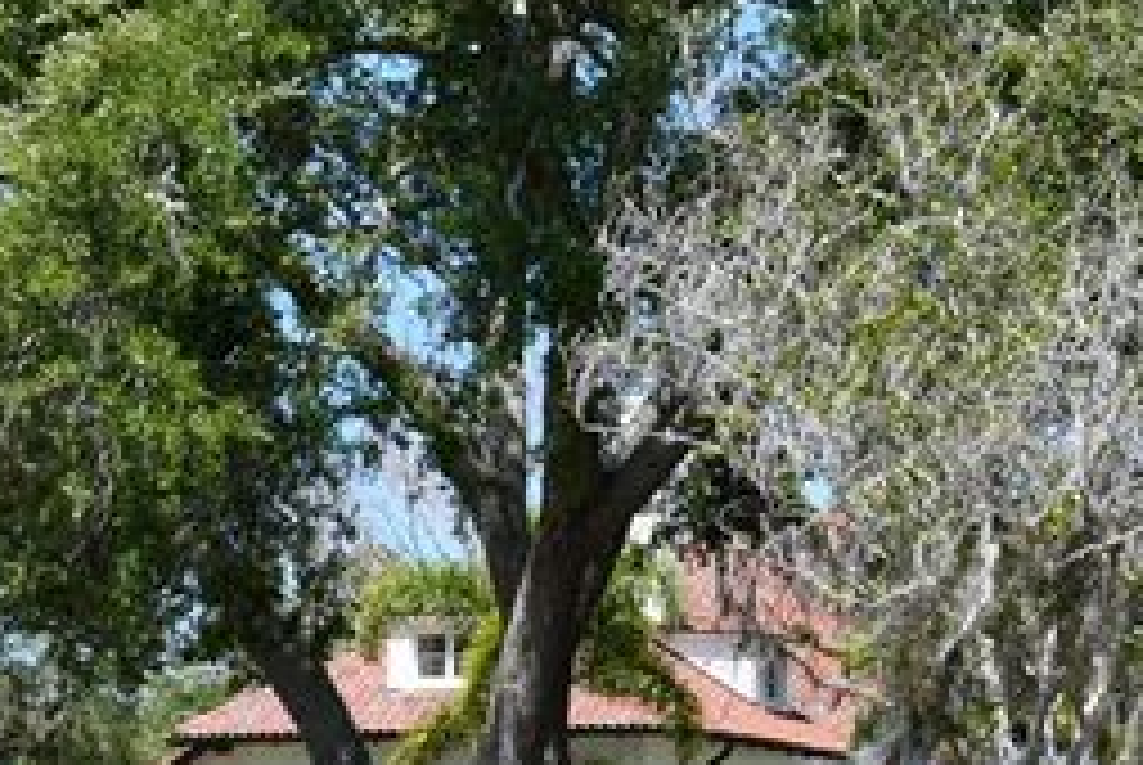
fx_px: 3528
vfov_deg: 12.2
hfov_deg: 18.2
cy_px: 788
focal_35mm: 111
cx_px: 958
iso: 110
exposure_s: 1/250
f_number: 8
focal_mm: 22
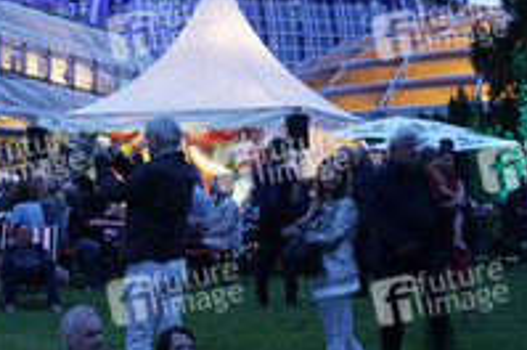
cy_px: 95
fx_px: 1958
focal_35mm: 134
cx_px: -54
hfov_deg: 14.9
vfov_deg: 10.2
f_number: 6.3
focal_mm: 59
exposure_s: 1/8
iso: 800
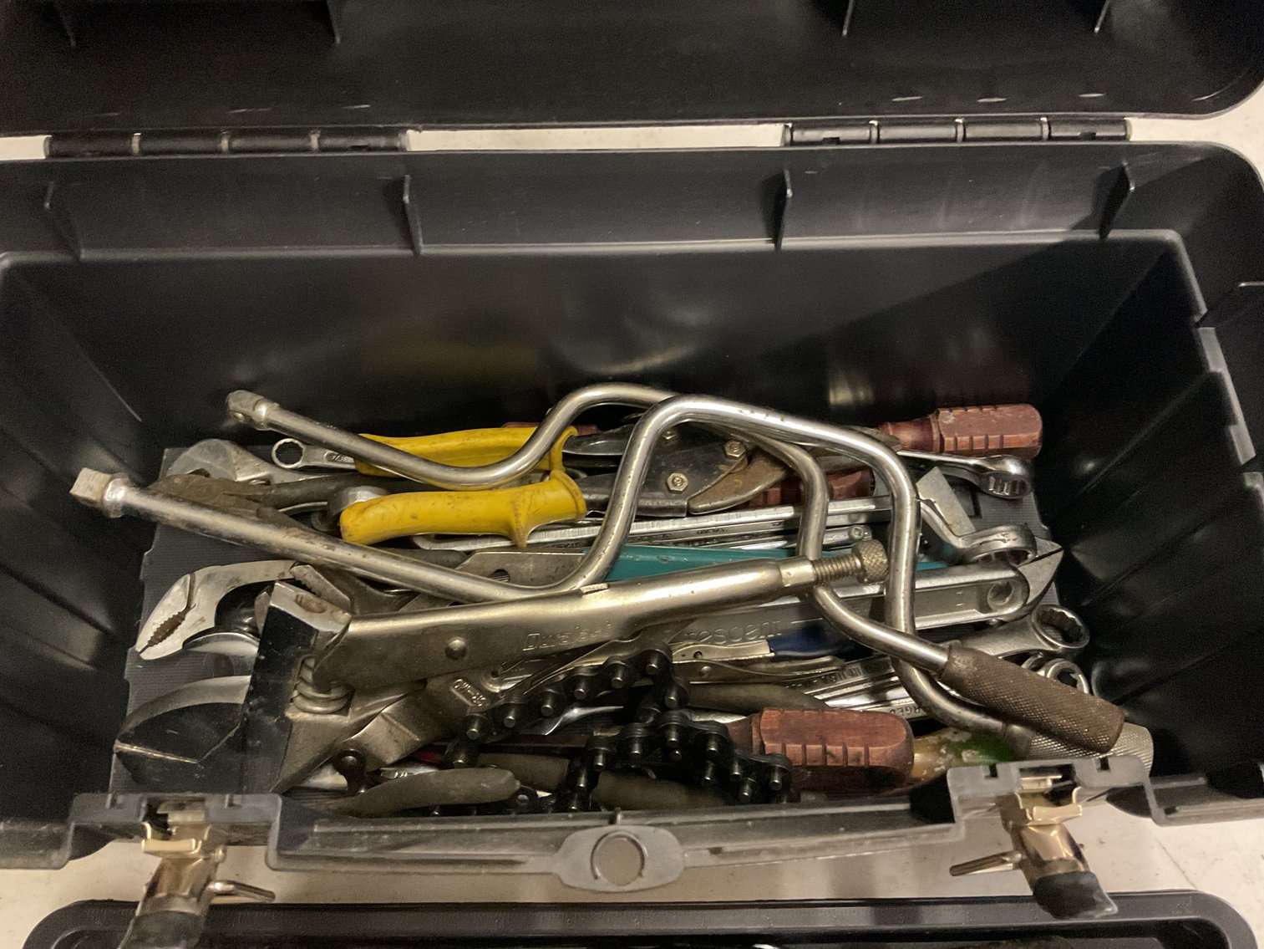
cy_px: 474
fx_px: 1059
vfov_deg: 48.2
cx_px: 632
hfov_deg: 61.7
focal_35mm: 29
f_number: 1.8
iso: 500
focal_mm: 3
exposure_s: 1/30
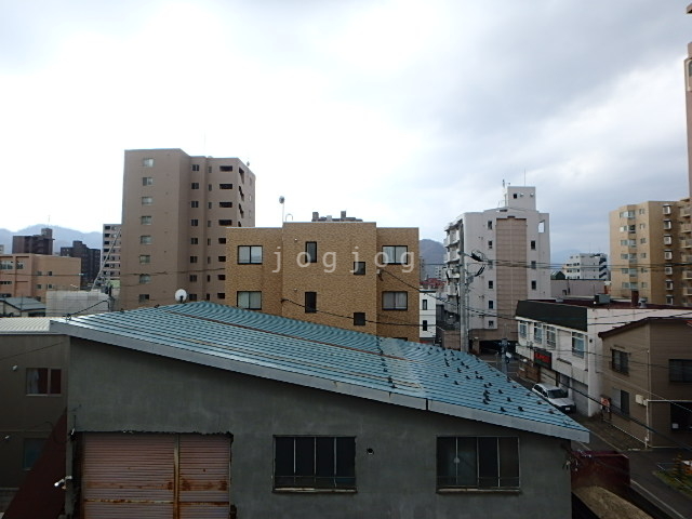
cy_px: 260
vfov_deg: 63.4
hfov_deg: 79.0
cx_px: 346
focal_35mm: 21
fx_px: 420
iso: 125
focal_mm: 3.7
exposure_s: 1/400
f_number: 3.5
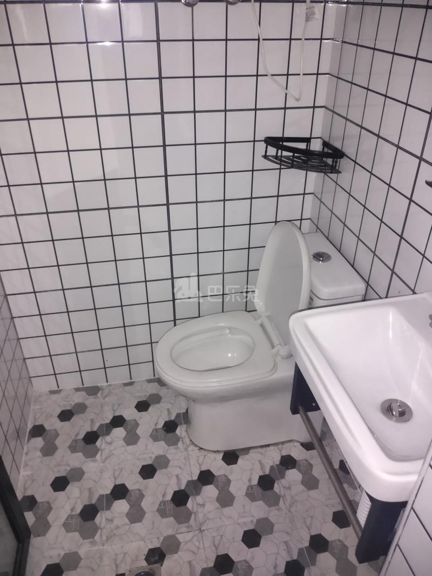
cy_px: 288
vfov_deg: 65.3
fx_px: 449
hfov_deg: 51.3
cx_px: 216
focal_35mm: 27
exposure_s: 1/50
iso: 1451
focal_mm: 4.05
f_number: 1.78
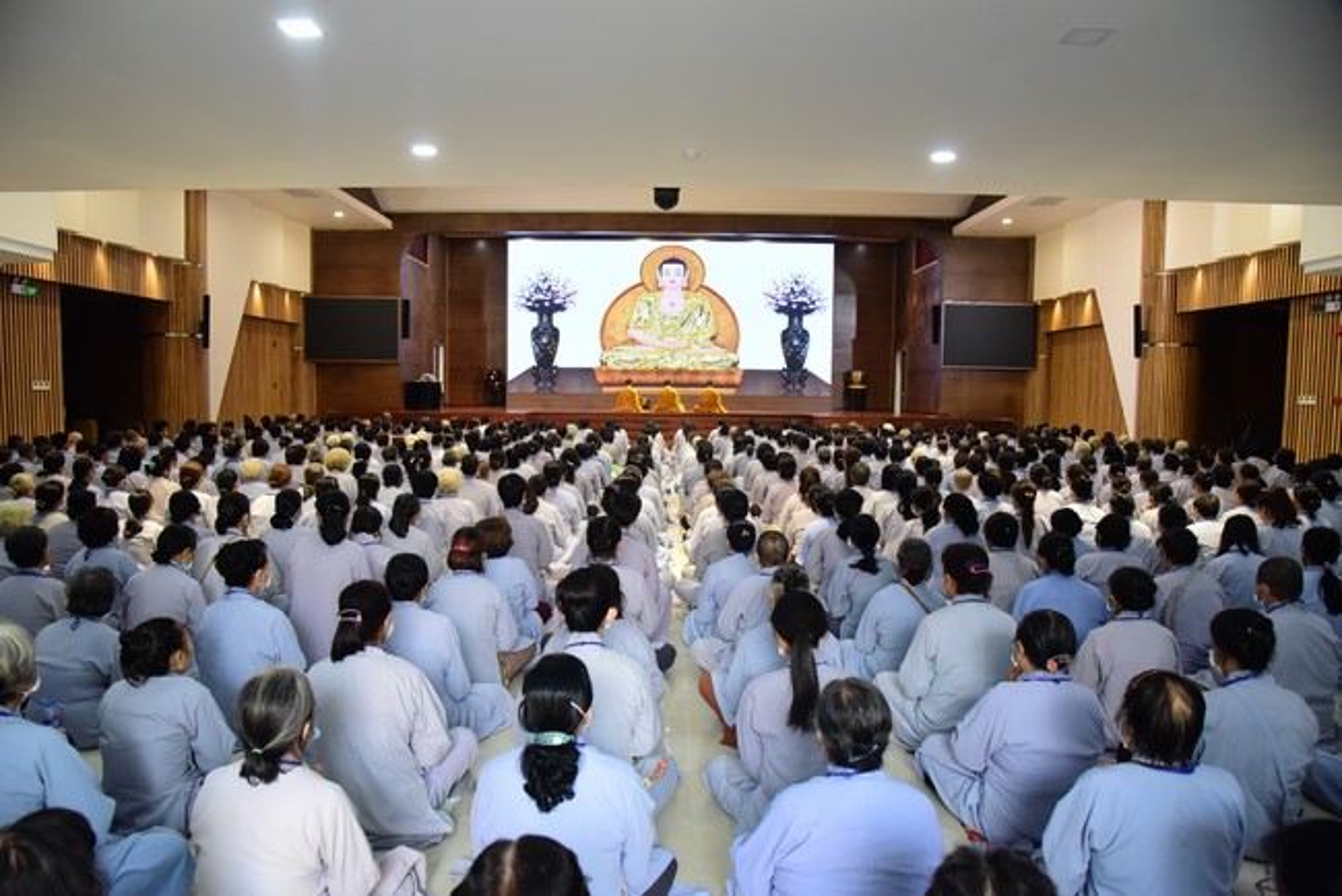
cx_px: 671
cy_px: 448
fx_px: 895
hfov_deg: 73.7
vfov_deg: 53.2
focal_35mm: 24
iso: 3200
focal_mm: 24
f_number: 7.1
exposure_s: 1/80
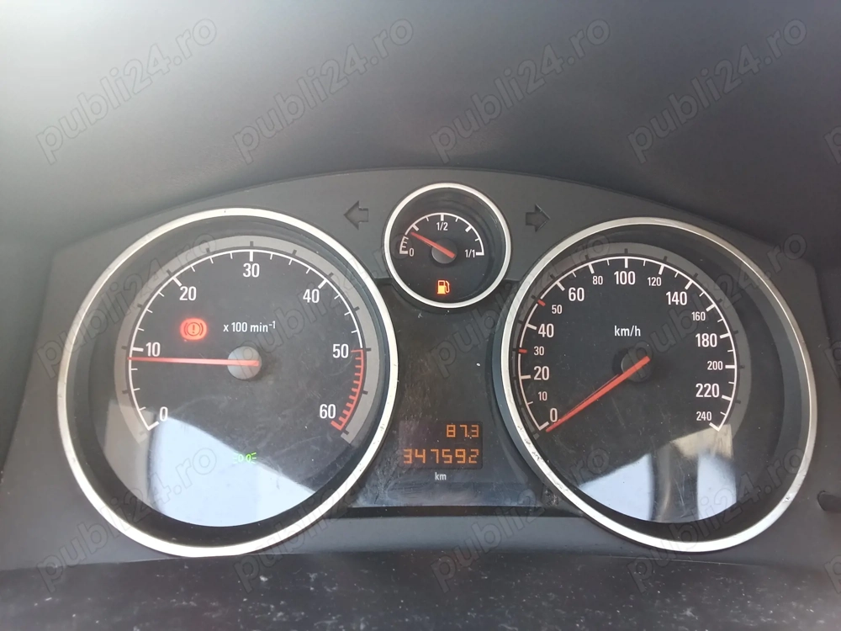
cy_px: 316
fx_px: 656
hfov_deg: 65.3
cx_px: 420
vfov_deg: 51.4
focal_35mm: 27
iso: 213
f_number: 2
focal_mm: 2.79
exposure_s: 1/33.3
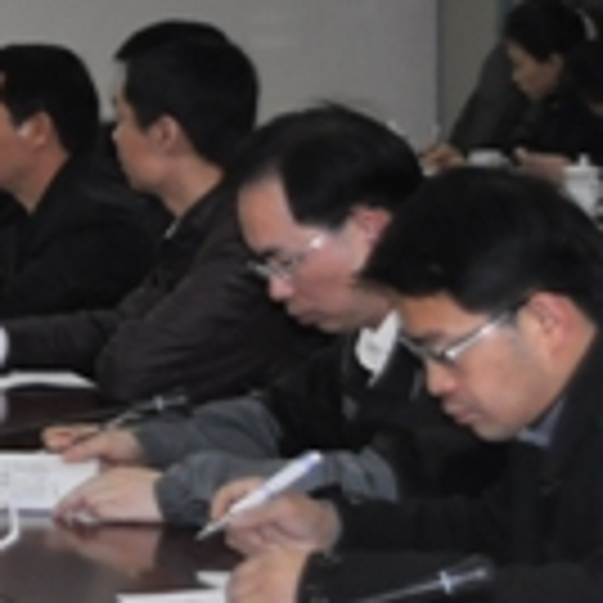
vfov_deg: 7.9
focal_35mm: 221
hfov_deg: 7.5
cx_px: -747
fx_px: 4346
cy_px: 74
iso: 800
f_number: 4
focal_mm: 29
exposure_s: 1/125
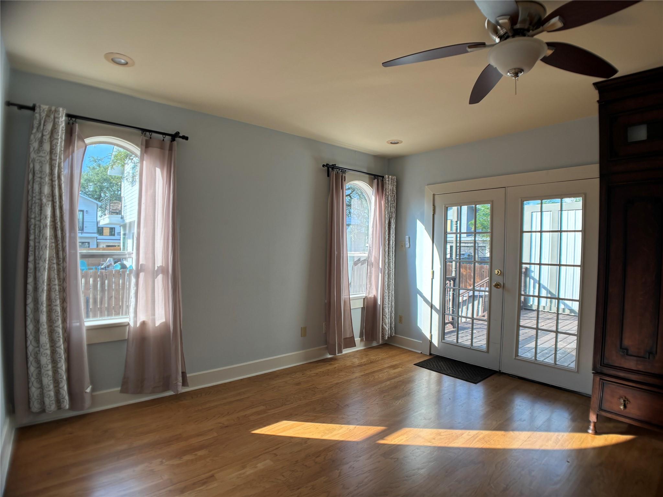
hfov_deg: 67.3
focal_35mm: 26
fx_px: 498
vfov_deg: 53.1
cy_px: 248
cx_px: 332
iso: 40
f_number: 1.6
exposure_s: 1/258
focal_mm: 5.96
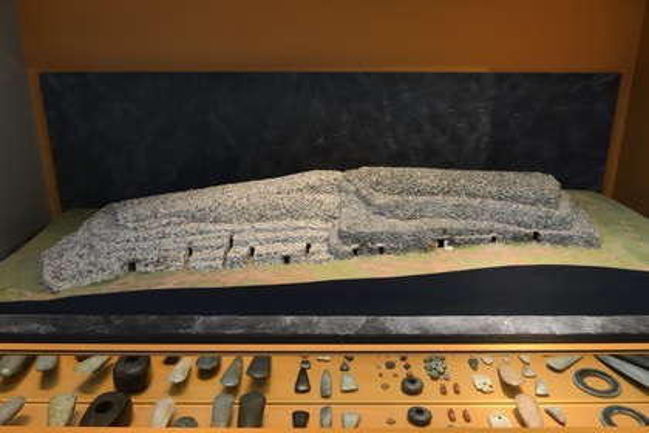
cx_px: 324
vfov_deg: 45.0
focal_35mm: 29
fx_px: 523
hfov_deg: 63.7
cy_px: 216
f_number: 4.5
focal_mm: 29
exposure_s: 1/60
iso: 800
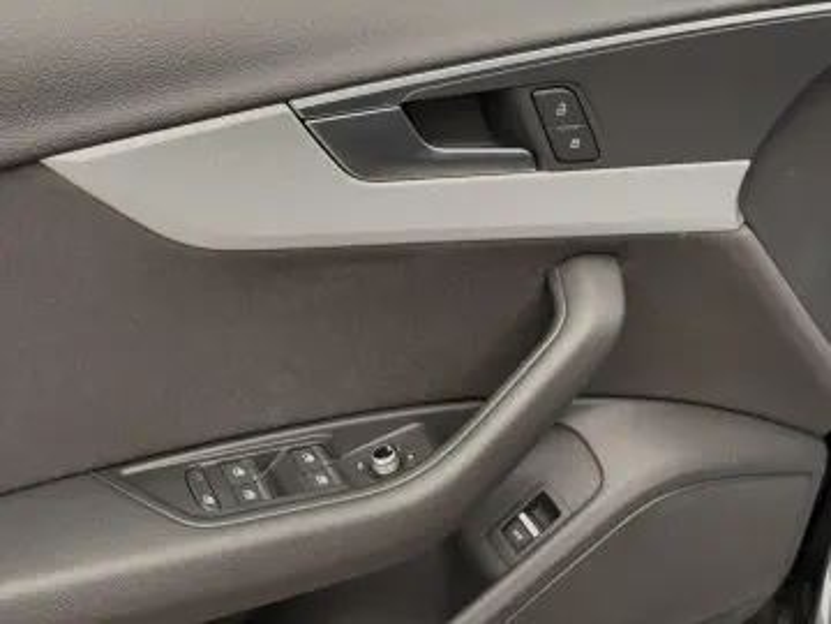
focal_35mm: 48
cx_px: 416
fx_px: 1152
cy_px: 312
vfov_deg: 30.3
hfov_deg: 39.7
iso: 125
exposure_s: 1/136
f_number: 1.78
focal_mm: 6.76
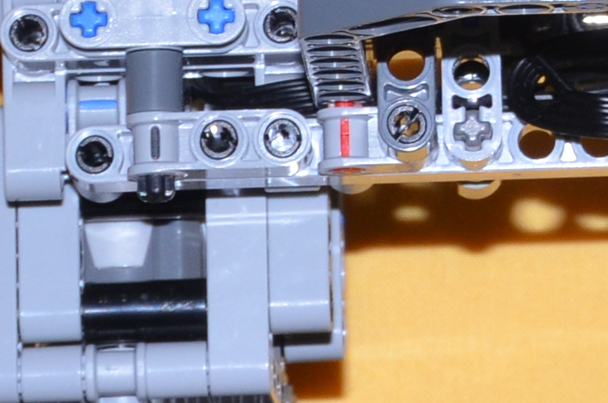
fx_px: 8816
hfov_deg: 3.9
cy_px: -136
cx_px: 1063
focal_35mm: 523
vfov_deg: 2.6
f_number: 8
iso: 400
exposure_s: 1/60
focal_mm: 52
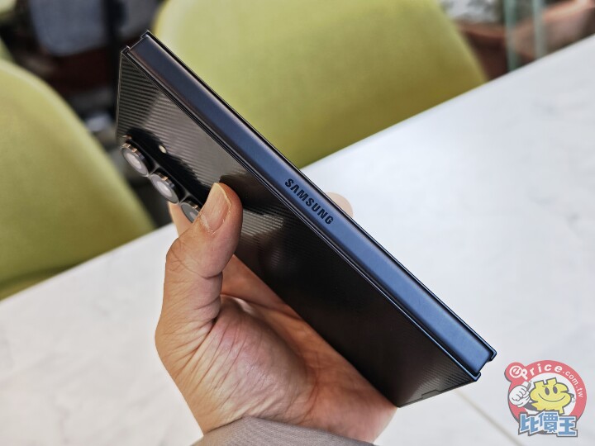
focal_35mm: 46
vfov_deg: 31.5
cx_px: 298
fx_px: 791
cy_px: 223
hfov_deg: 41.2
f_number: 1.63
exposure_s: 1/185
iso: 50
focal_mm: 8.72
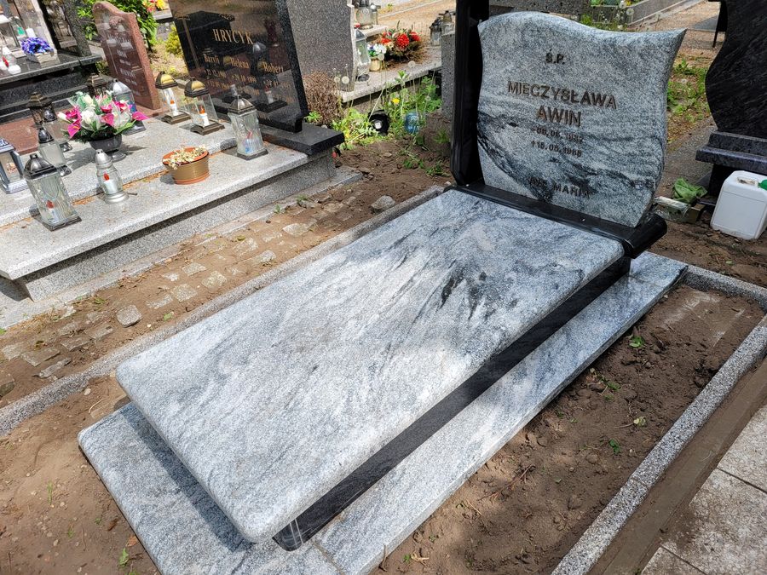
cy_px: 288
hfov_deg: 67.3
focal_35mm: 26
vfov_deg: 53.1
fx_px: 576
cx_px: 384
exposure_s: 1/960
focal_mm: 5.4
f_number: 1.8
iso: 40
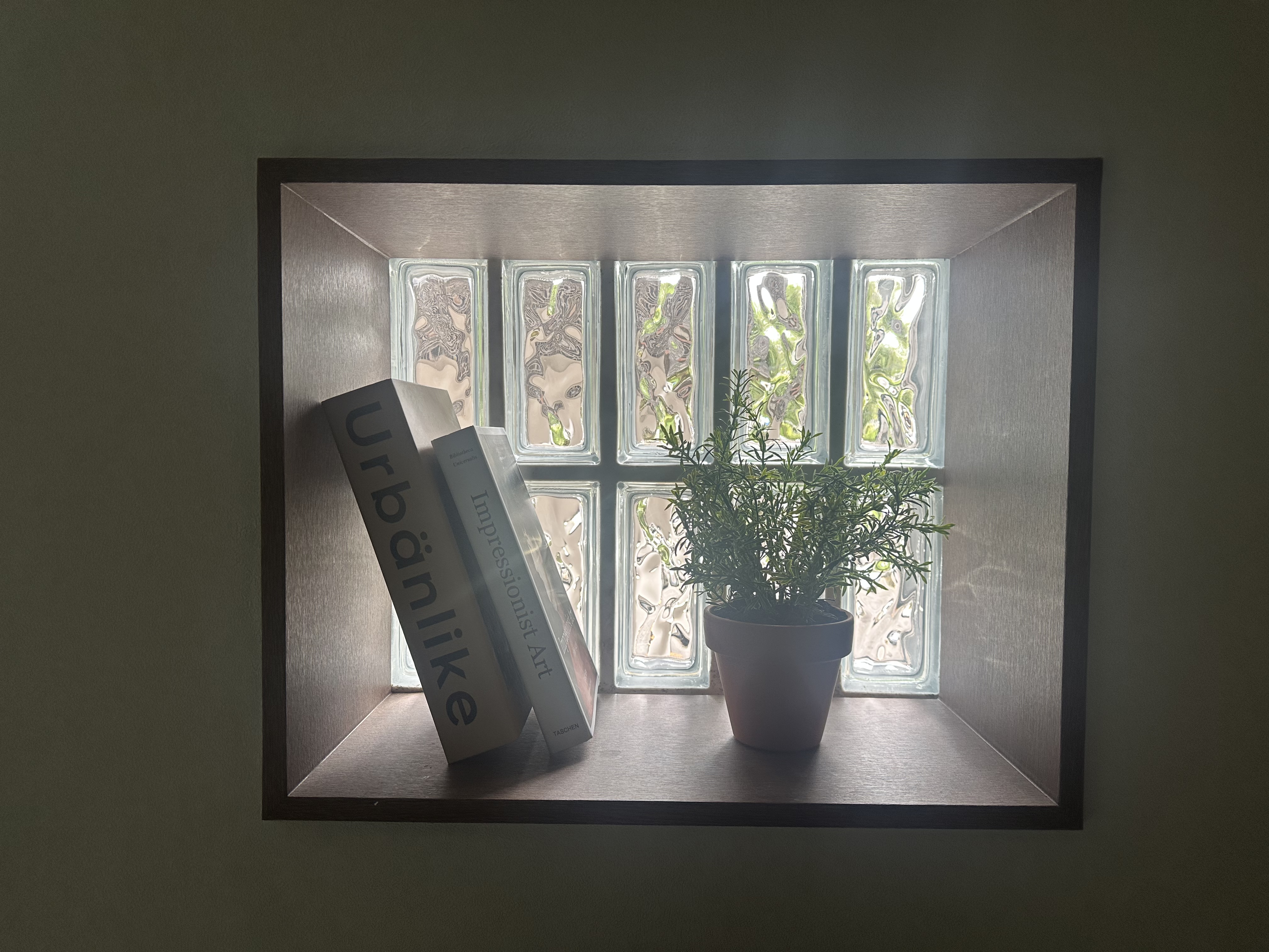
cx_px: 634
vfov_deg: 56.8
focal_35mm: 24
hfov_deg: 71.6
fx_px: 880
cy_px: 476
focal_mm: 6.86
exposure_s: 1/120
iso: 125
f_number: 1.78
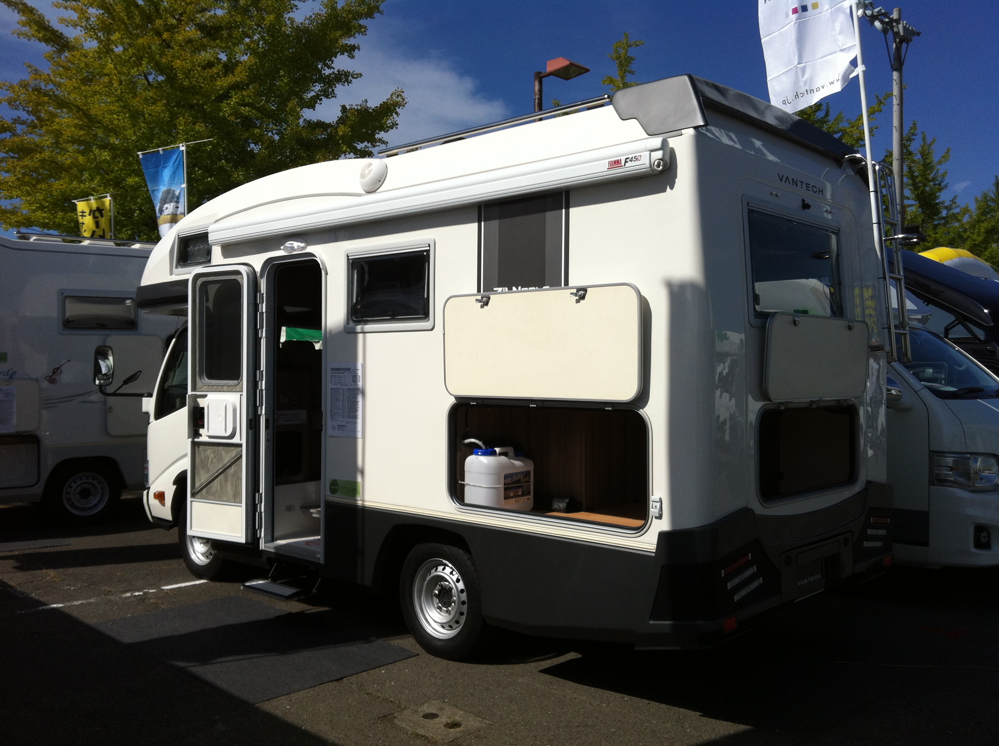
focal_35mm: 35
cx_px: 500
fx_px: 1009
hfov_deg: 52.7
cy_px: 373
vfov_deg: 40.6
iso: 80
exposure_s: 1/2742
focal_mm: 3.85
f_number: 2.8
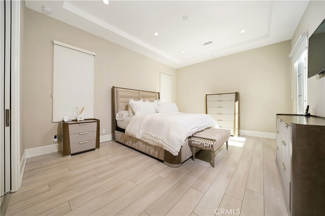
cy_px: 108
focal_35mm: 12
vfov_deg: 90.0
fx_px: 108
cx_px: 162
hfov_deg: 112.6
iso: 400
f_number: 7.1
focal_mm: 12
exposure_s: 1/60
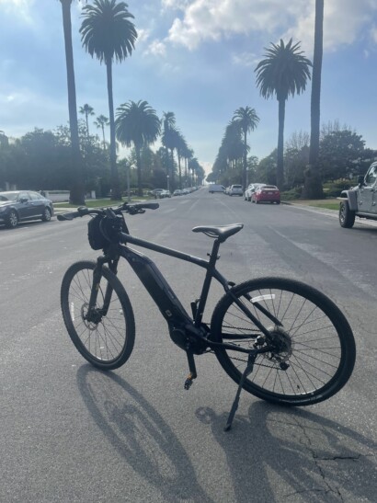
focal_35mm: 26
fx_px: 378
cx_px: 188
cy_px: 252
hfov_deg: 53.0
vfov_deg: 67.3
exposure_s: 1/4292
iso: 32
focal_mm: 4.2
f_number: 1.6
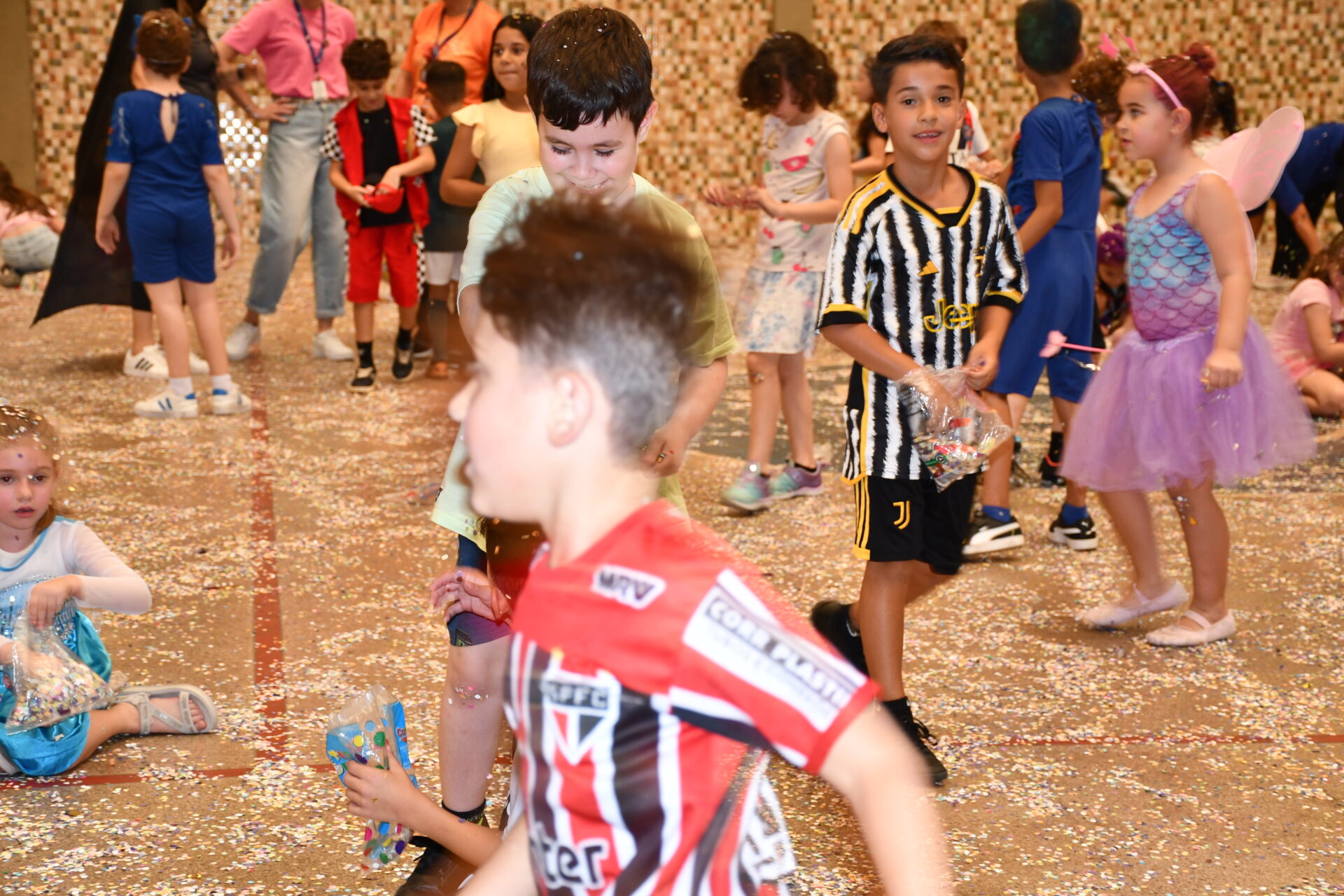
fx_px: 2688
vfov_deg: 18.9
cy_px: 448
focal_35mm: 72
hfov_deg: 28.1
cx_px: 672
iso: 900
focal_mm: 48
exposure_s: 1/60
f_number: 4.5
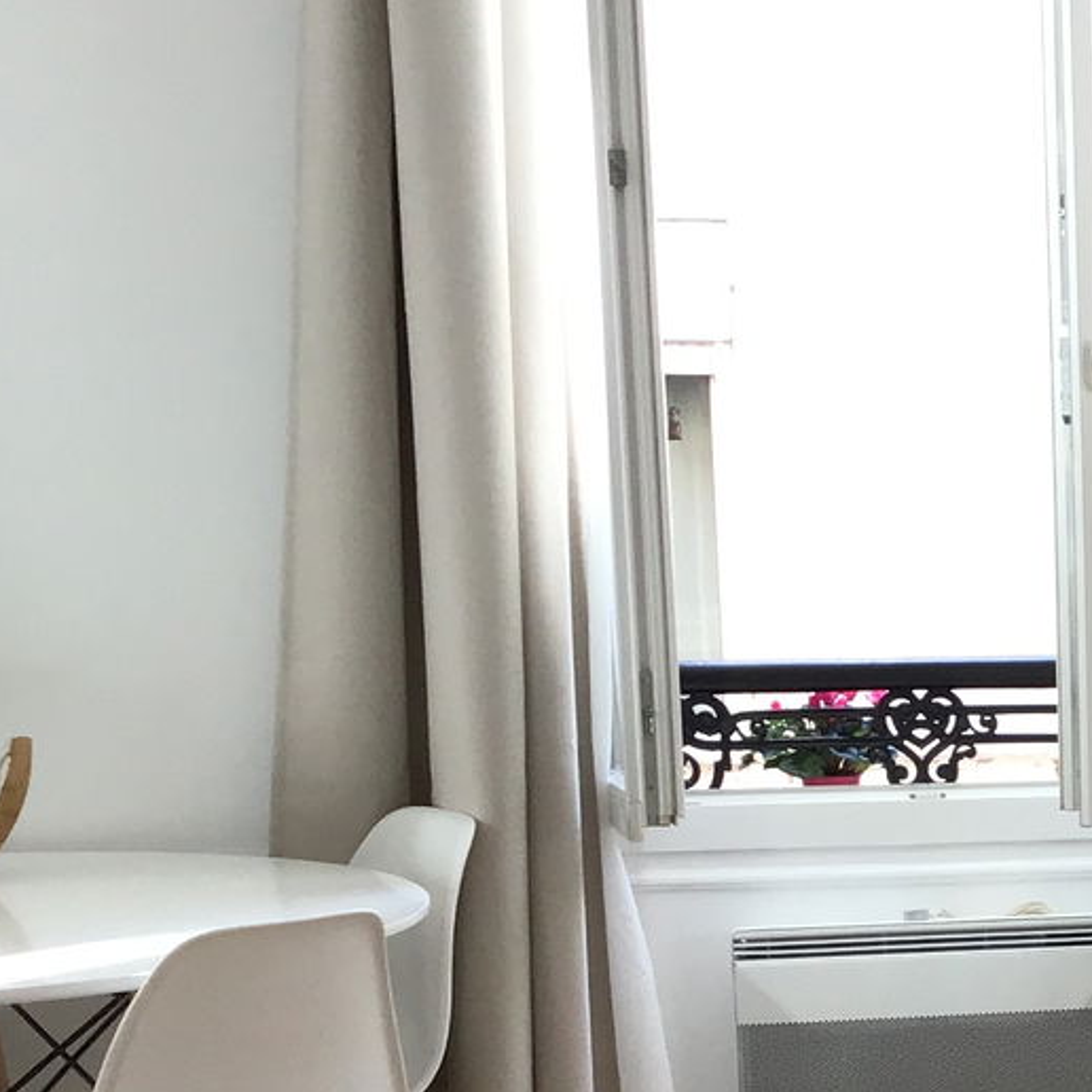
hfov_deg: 19.2
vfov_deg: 20.0
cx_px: 1335
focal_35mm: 85
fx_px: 3034
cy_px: 993
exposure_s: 1/100
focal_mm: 3.3
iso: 50
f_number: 2.4
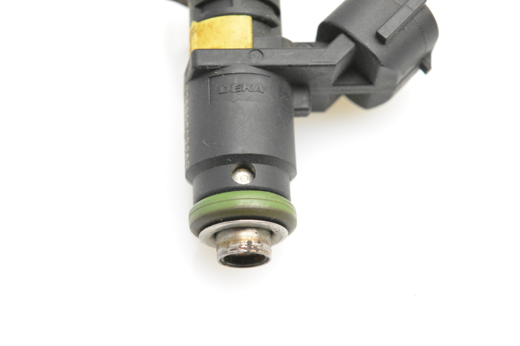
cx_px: 260
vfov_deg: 16.5
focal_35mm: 82
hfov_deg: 24.6
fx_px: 1191
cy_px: 173
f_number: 10
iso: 6400
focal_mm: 55
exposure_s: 1/400
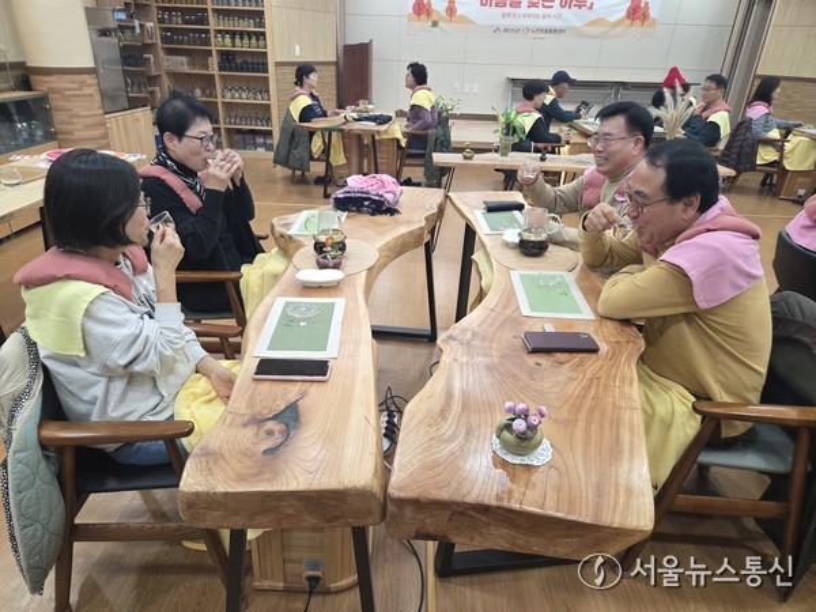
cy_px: 306
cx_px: 408
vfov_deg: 58.9
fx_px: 542
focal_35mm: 23
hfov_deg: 73.9
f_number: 1.8
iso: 160
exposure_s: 1/120
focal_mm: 5.4
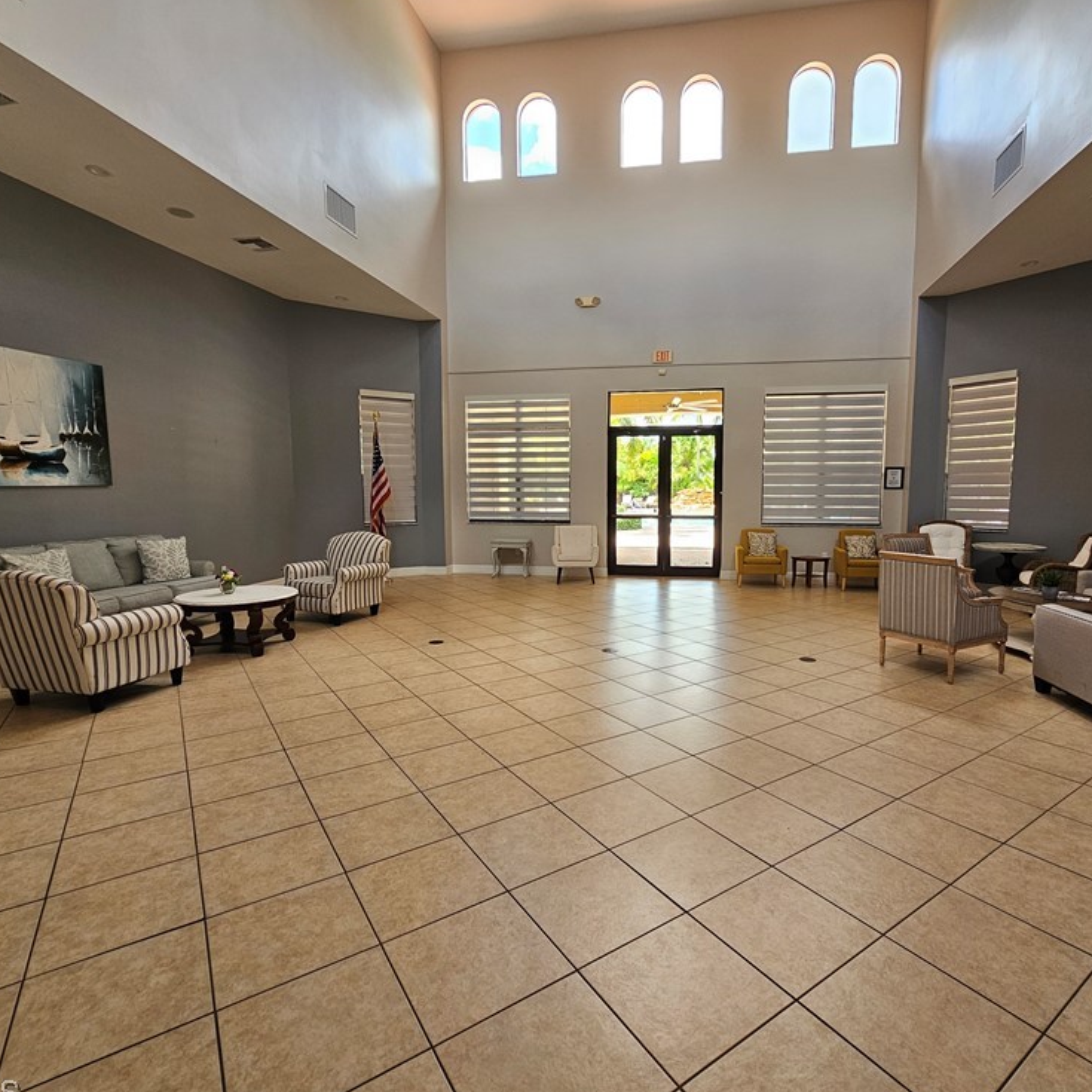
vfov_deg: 87.4
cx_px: 599
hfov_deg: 87.2
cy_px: 556
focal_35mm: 16
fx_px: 571
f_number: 2.2
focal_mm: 2.2
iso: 125
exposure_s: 1/100
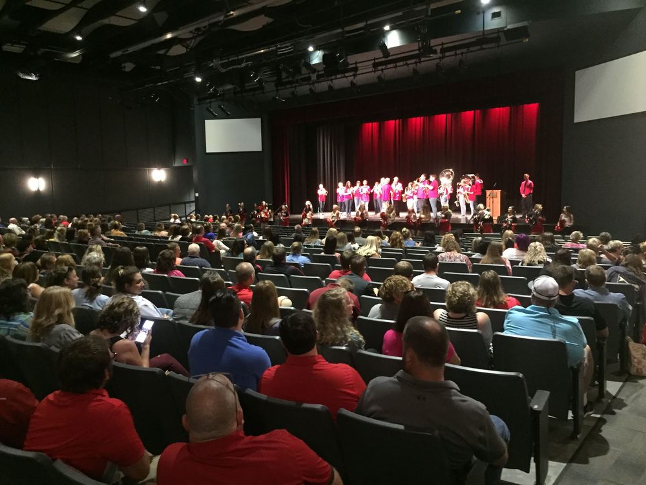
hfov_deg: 61.7
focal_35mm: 29
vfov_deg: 48.2
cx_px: 323
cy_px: 242
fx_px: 541
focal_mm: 4.15
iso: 320
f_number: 2.2
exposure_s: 1/15
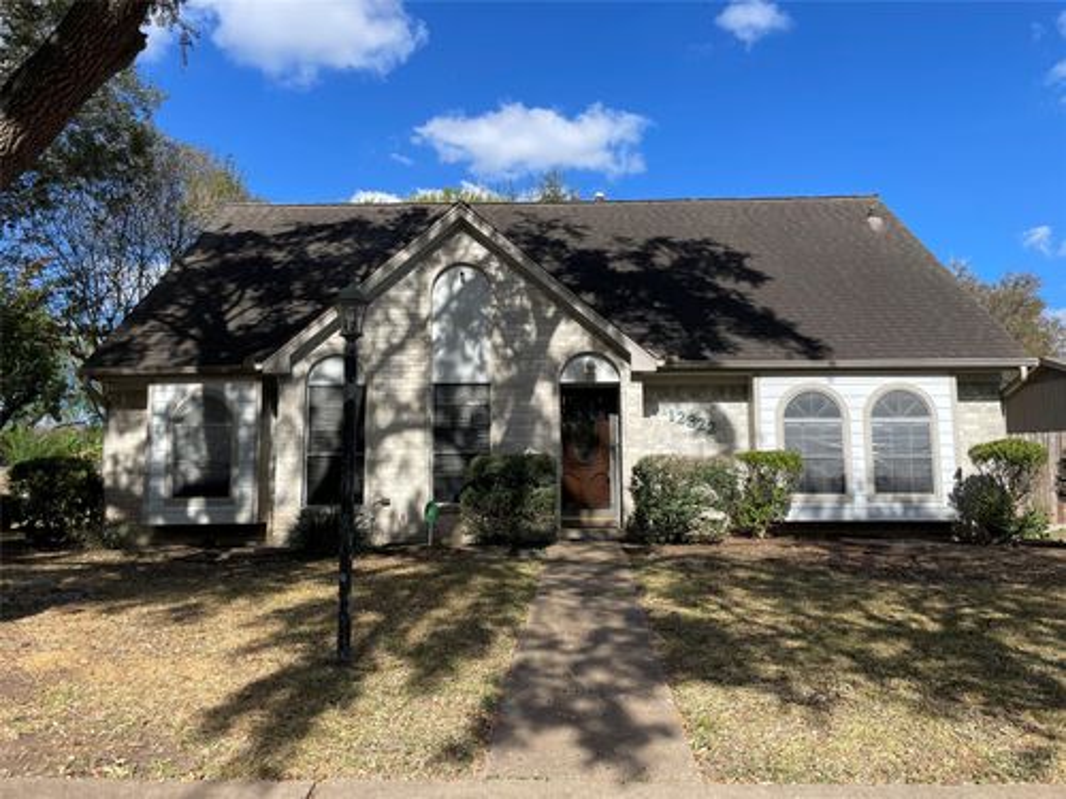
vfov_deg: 53.1
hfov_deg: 67.3
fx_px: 801
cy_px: 400
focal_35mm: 26
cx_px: 533
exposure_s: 1/2959
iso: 32
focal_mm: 4.2
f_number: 1.6
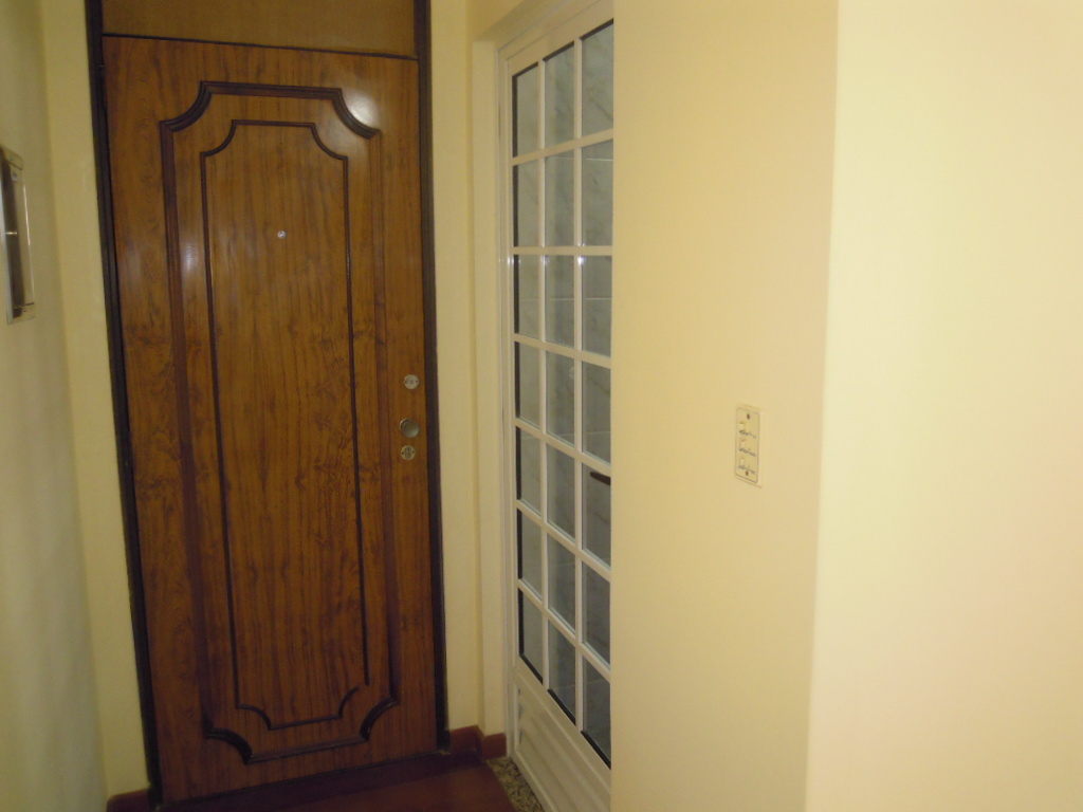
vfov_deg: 49.7
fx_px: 876
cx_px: 542
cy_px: 406
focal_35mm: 28
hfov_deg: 63.4
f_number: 2.7
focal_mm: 5
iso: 360
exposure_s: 1/60
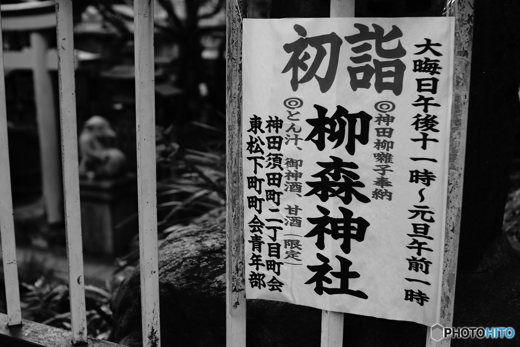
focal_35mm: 45
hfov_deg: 43.6
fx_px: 650
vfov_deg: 29.8
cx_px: 260
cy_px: 174
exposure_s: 1/80
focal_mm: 30
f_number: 3.2
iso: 100
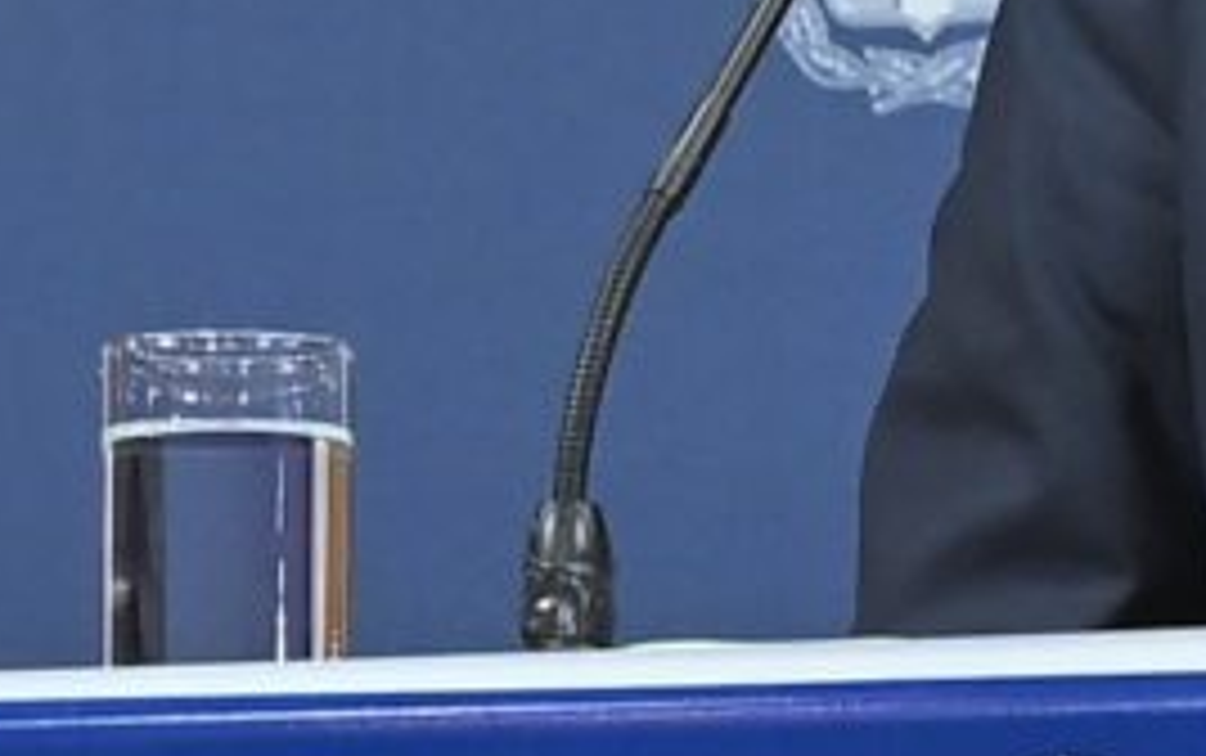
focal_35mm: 864
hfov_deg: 2.4
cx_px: 2376
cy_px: 812
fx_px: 28421
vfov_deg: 1.5
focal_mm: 74
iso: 1800
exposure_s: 1/160
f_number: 4.5
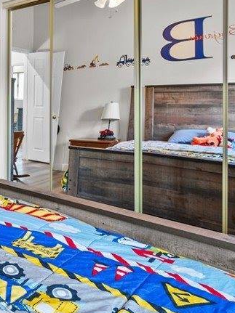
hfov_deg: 32.2
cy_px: 104
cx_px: -77
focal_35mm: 32
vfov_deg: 55.6
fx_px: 290
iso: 250
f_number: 9
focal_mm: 14
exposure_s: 1.3
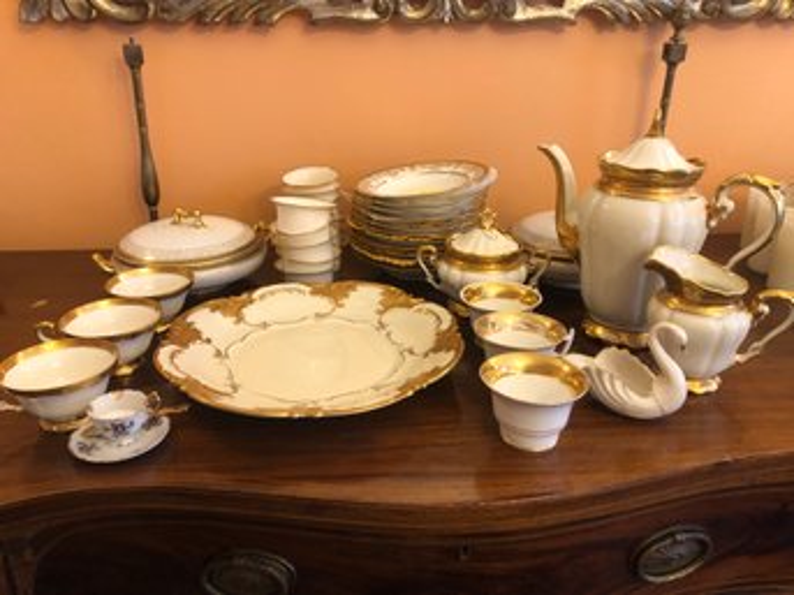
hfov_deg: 63.5
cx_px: 397
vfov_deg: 49.7
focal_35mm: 28
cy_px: 298
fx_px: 642
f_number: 1.8
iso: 50
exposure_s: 1/15
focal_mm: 3.99
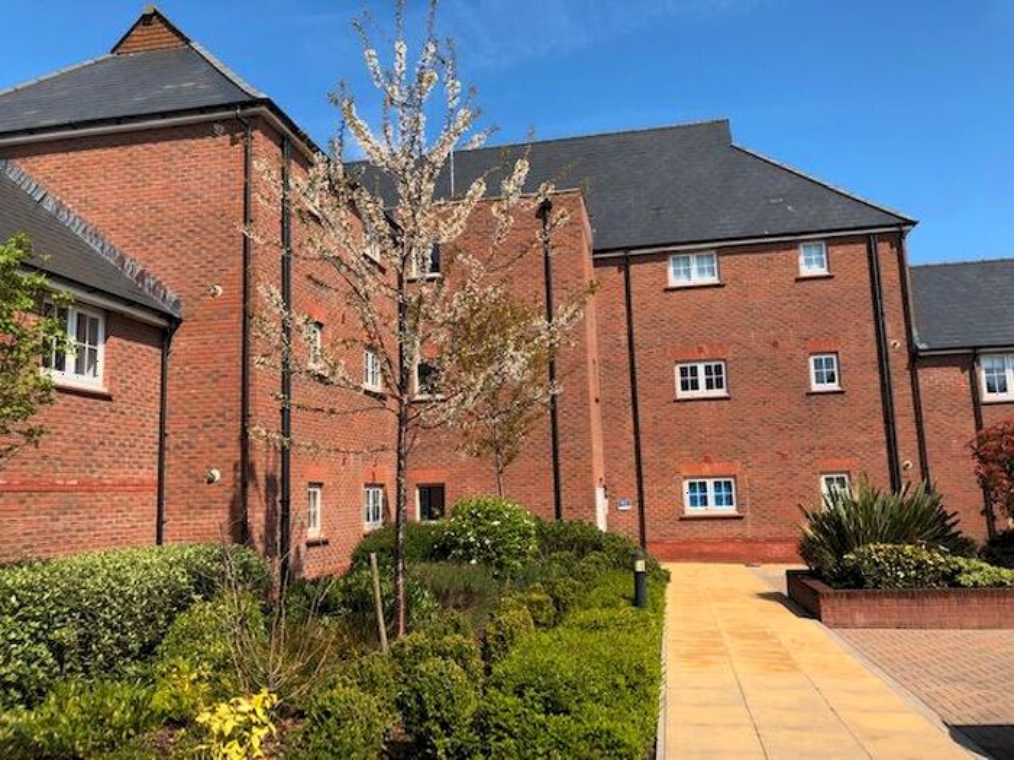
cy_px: 380
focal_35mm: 28
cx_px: 507
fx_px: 820
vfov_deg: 49.7
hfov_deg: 63.4
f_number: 1.8
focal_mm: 4
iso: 20
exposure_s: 1/1656
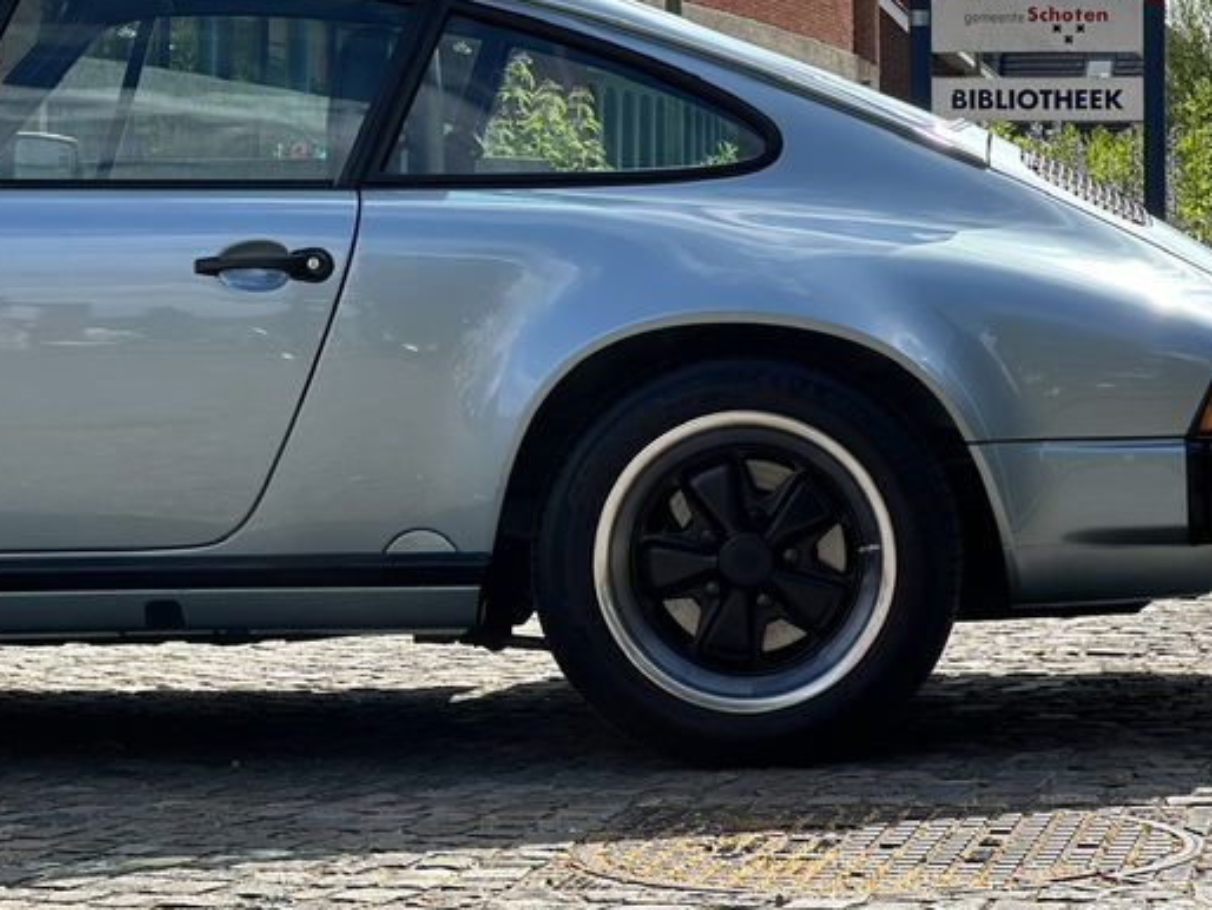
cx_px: 719
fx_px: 4028
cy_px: 361
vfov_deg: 12.9
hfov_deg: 17.1
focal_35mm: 115
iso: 32
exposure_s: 1/410
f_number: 2.8
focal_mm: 9
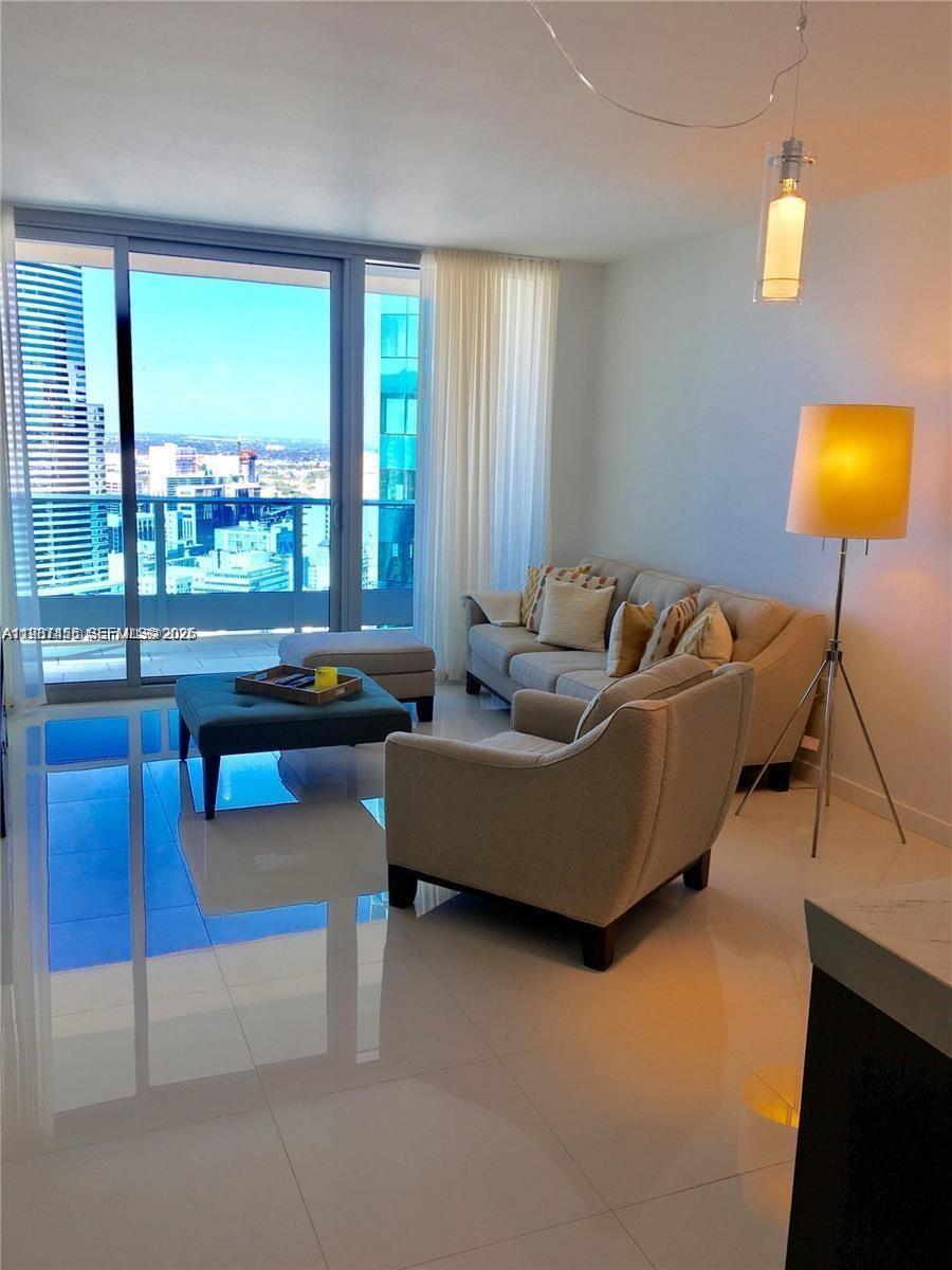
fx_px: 1063
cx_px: 476
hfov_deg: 48.2
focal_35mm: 29
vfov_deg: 61.7
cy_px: 635
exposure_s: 1/122
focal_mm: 4.15
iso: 25
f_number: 2.2
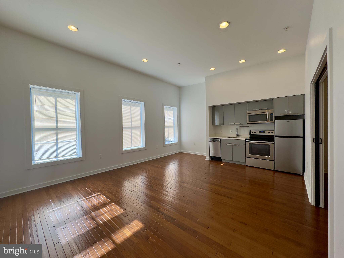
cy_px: 129
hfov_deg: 102.1
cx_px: 172
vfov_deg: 85.7
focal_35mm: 14
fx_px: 139
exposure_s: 1/209
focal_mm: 2.22
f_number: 2.2
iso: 40
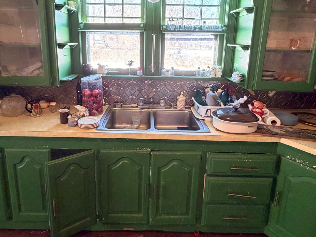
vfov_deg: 57.6
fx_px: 210
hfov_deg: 73.8
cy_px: 79
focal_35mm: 23
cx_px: 148
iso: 400
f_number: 2.2
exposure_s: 1/60
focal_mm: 2.22
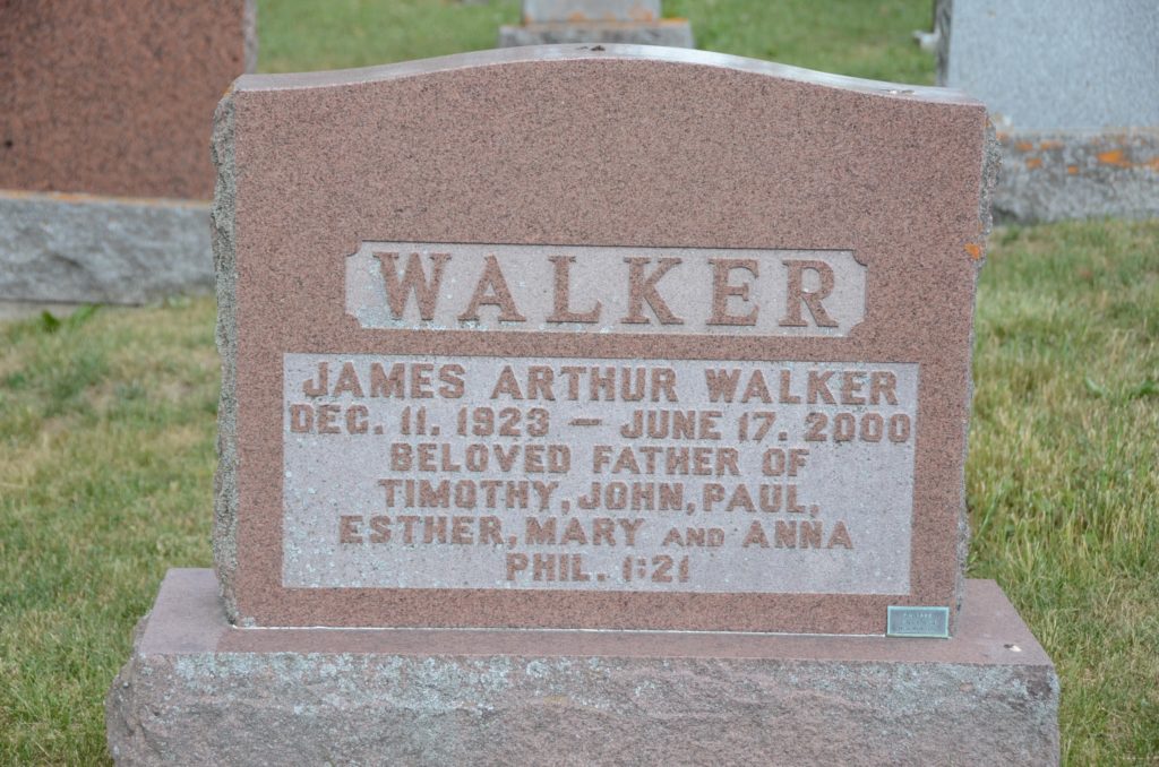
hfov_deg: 22.7
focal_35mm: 90
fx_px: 2891
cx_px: 580
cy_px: 384
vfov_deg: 15.1
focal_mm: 60
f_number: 5.6
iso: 1000
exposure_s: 1/320
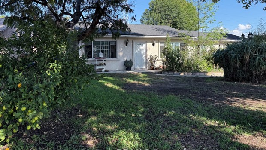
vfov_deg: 42.6
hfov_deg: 69.8
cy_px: 56
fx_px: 190
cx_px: 137
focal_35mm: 27
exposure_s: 1/1464
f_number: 1.78
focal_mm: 6.76
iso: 100
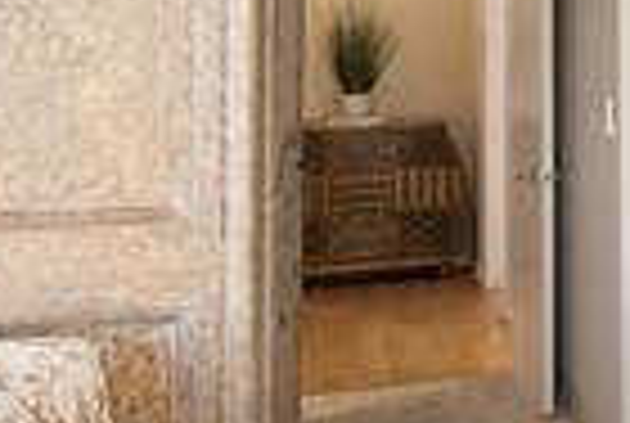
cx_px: 1089
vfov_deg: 18.4
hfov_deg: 20.7
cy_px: 27
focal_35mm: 73
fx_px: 1280
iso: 500
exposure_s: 1/5
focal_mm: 16
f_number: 8
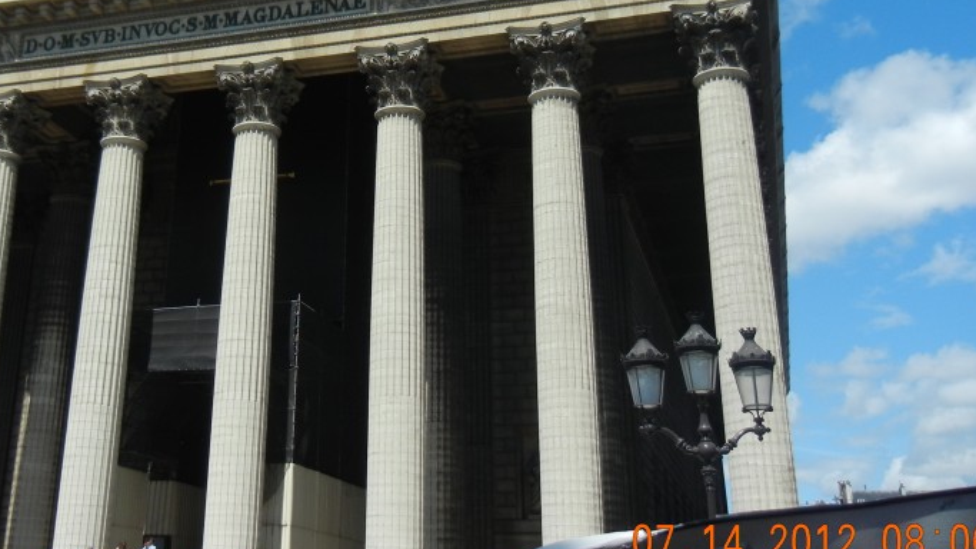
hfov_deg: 41.7
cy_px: 107
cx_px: 350
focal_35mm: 49
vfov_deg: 24.0
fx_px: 1268
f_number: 7
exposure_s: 1/477
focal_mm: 5.4
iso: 160
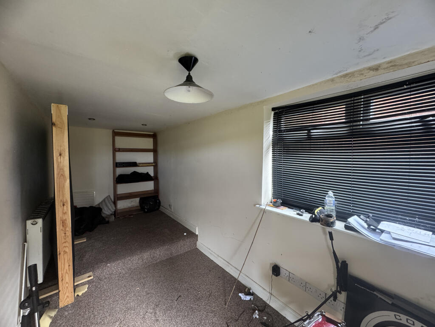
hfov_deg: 102.1
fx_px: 176
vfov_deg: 85.7
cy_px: 164
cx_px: 218
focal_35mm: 14
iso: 320
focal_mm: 2.22
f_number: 2.2
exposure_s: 1/66
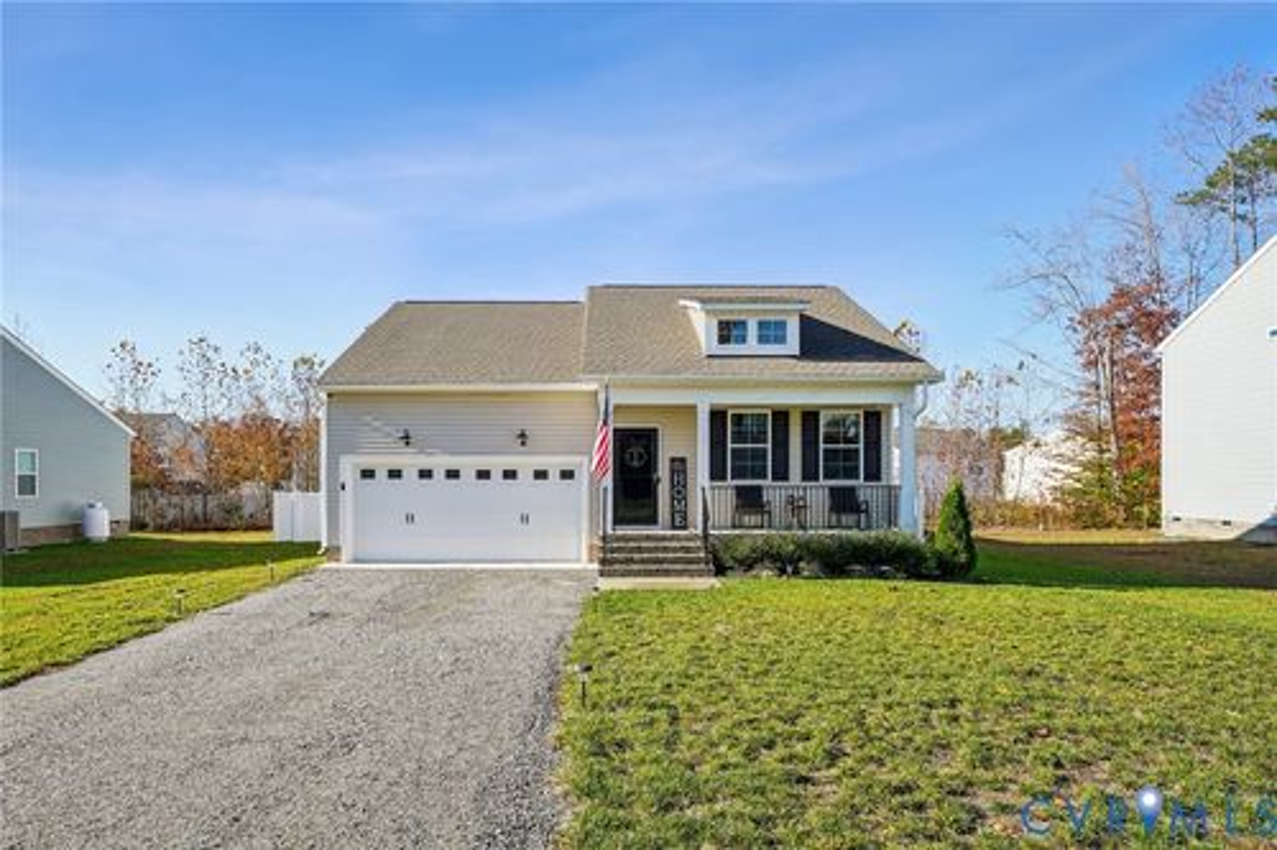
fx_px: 709
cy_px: 425
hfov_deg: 84.0
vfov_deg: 61.9
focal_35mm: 20
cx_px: 638
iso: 100
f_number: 8
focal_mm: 20
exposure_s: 1/200
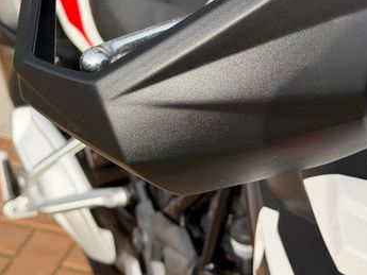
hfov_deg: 22.0
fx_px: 944
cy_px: 46
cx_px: 220
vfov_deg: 16.5
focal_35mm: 89
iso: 100
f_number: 1.78
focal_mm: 6.76
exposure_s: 1/2146
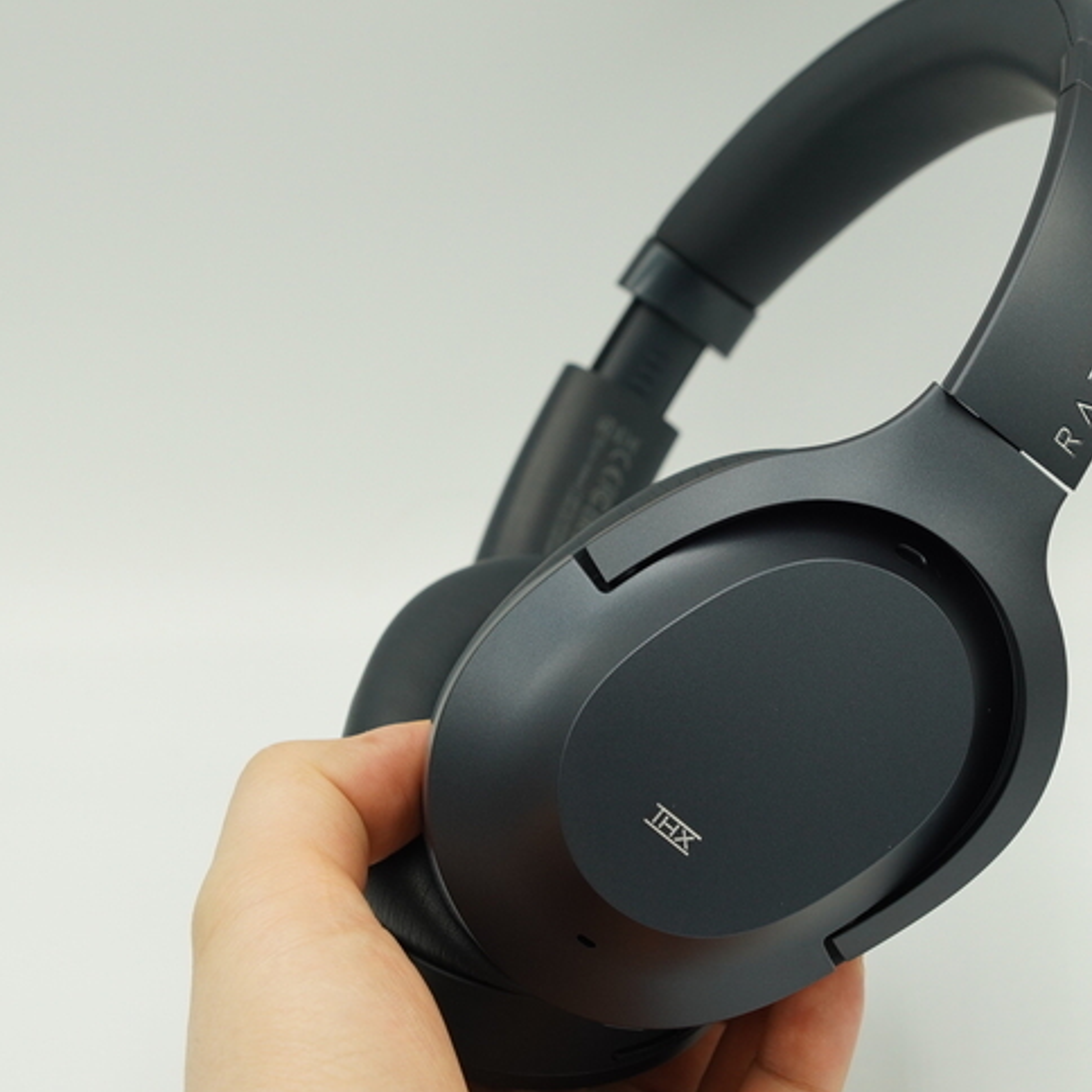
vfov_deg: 15.1
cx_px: 722
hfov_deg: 15.0
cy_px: 508
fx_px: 4129
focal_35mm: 116
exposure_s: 1/100
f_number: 8
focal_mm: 55
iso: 640
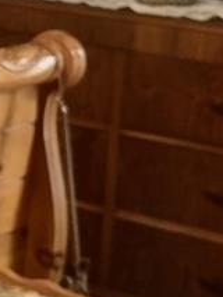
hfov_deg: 7.2
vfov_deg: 11.2
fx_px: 1510
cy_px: 44
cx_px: -516
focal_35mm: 176
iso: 160
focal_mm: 7
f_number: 1.8
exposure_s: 1/40
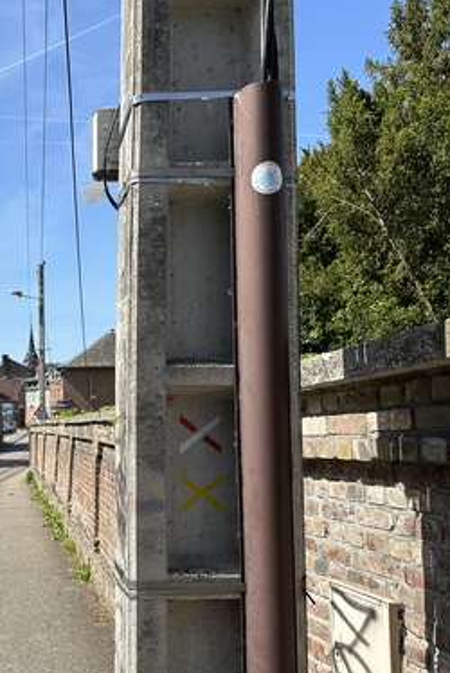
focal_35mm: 40
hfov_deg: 30.6
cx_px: -22
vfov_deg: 48.4
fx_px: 749
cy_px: 369
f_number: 1.78
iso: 80
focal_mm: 6.86
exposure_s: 1/3861
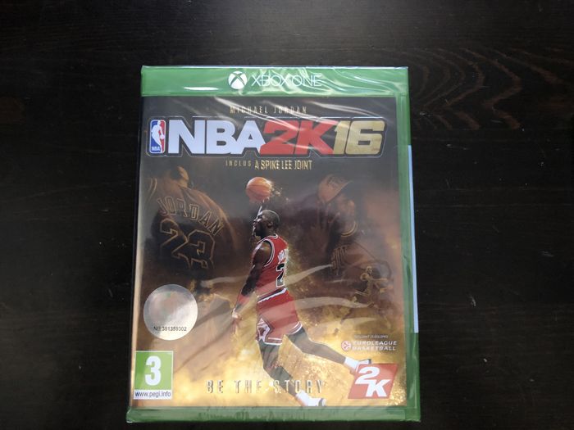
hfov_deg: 63.4
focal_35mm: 28
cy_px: 215
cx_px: 287
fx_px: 464
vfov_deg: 49.7
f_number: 1.8
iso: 100
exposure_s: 1/12
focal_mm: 4
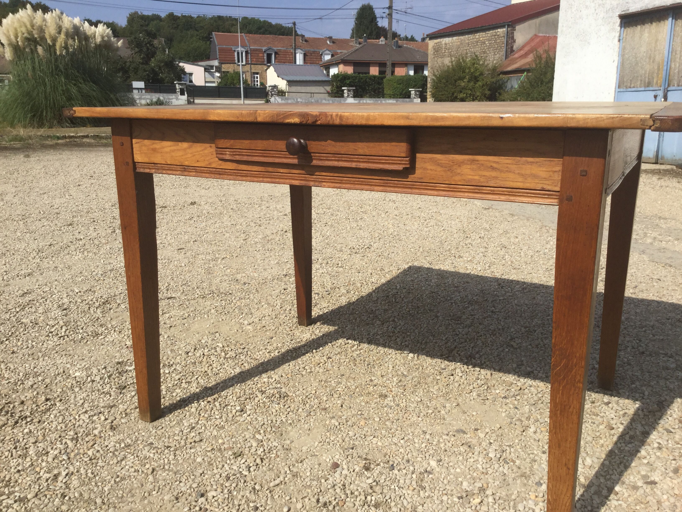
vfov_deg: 45.4
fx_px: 611
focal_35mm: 31
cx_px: 341
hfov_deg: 58.4
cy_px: 256
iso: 25
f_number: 2.4
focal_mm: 3.3
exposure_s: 1/1852
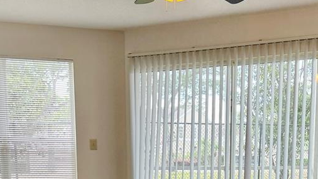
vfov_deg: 18.3
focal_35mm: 62
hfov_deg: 33.7
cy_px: 220
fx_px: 523
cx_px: 190
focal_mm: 6.76
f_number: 1.78
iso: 64
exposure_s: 1/120
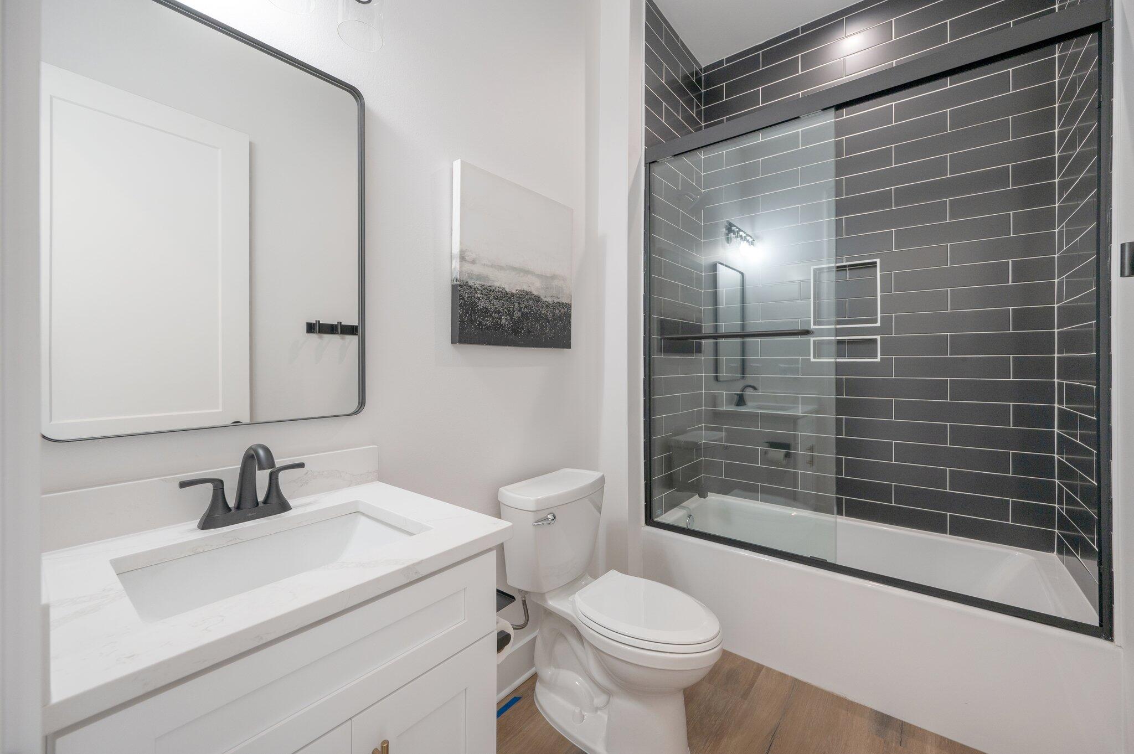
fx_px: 441
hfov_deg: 104.3
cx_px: 567
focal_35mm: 14
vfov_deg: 81.1
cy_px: 377
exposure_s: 1/25
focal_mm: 14
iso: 320
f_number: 6.3
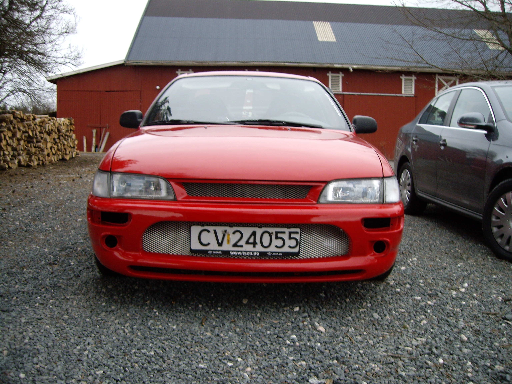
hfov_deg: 49.0
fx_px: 562
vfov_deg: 37.7
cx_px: 256
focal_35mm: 38
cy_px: 192
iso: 100
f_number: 2.7
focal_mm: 6.2
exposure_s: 1/80
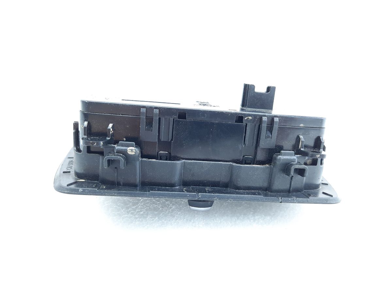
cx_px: 196
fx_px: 283
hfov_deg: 69.4
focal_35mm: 25
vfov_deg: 54.9
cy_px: 147
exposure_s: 1/60
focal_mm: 4.6
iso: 320
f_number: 2
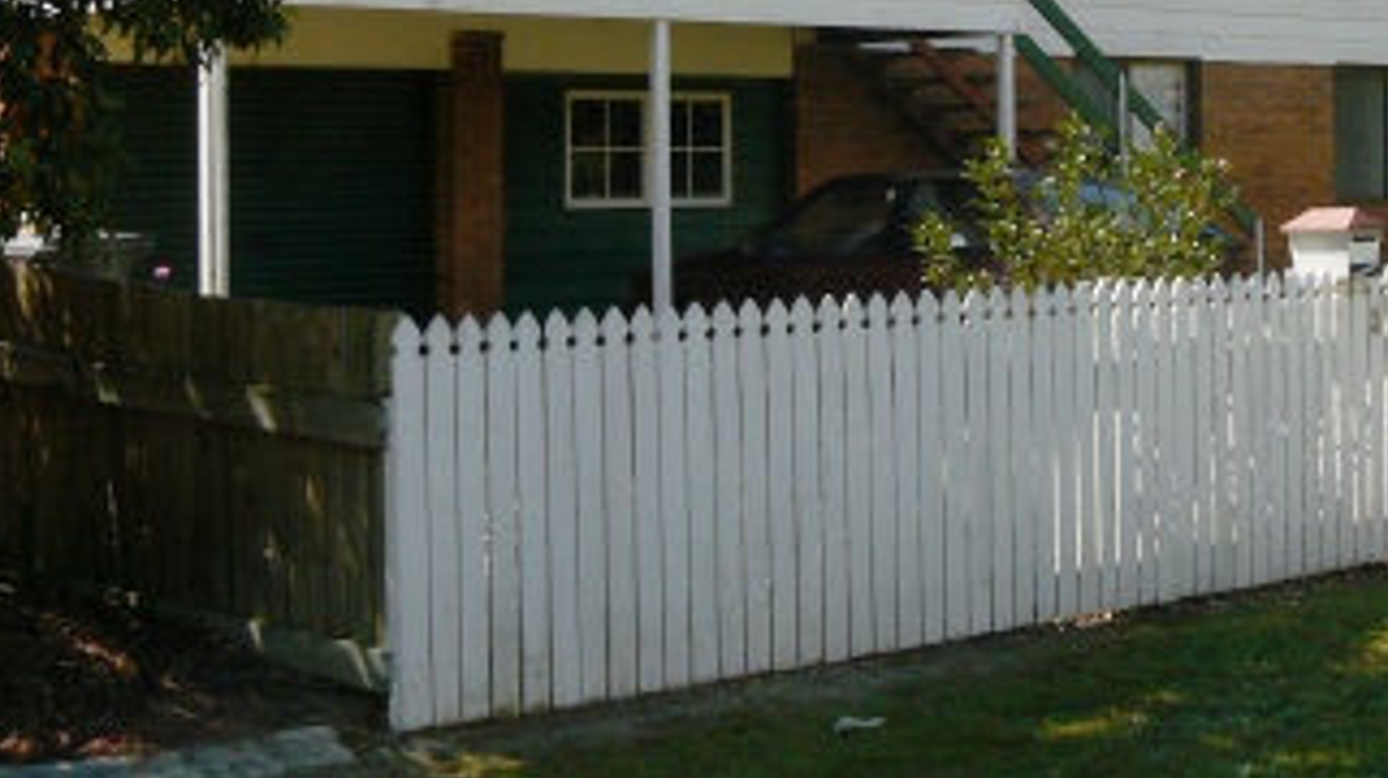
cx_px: 852
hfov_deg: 31.8
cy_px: 24
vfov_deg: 17.8
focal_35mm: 66
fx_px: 2427
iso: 80
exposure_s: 1/400
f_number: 6.3
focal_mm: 6.4
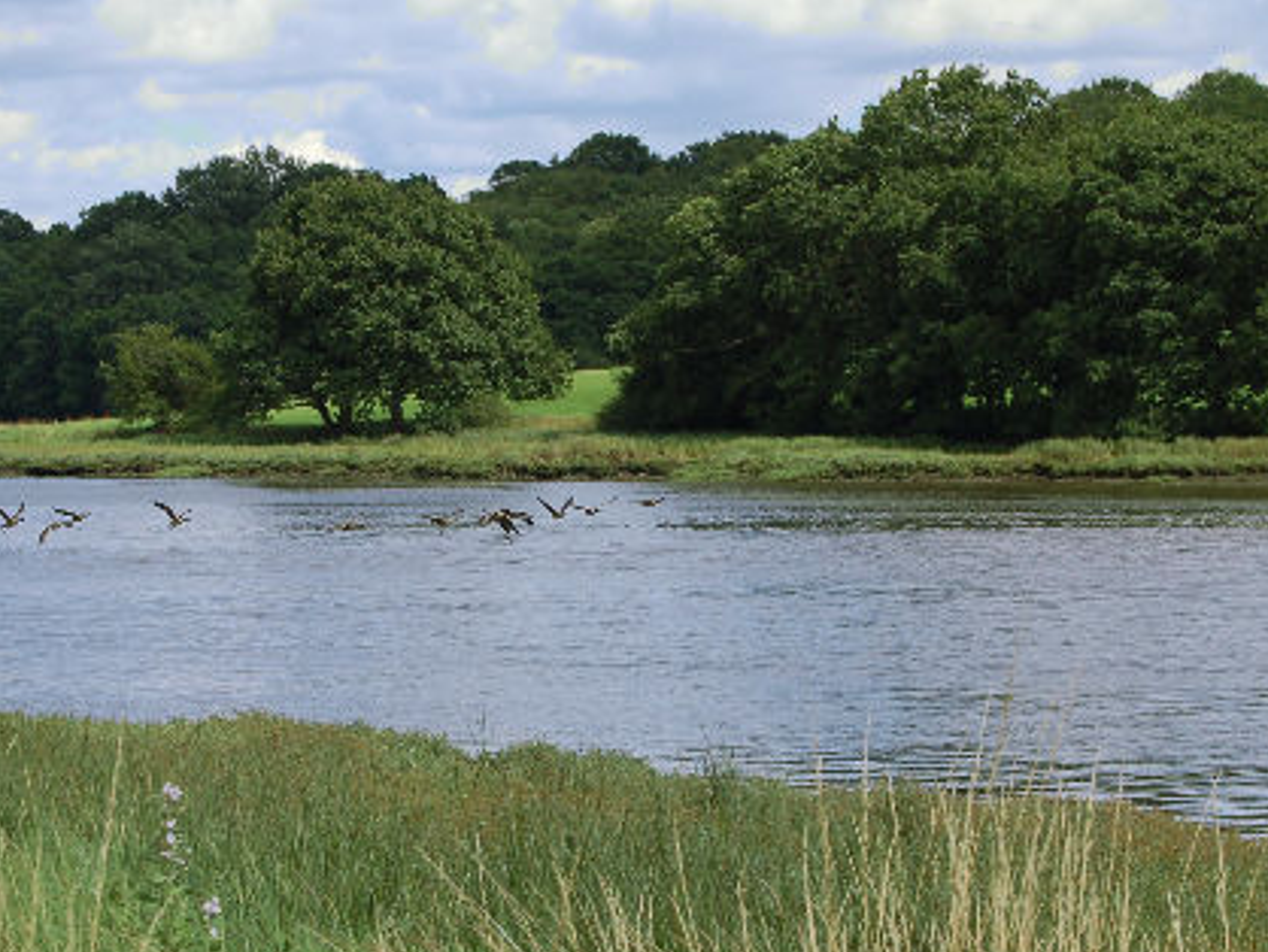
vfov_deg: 10.6
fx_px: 5126
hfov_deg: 14.1
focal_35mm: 140
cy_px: 499
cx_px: 434
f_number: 9
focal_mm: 55
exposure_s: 1/320
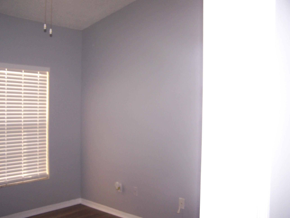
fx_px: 318
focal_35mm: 38
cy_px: 109
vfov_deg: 37.7
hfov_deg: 49.0
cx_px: 145
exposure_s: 1/60
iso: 140
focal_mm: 6.3
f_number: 2.8
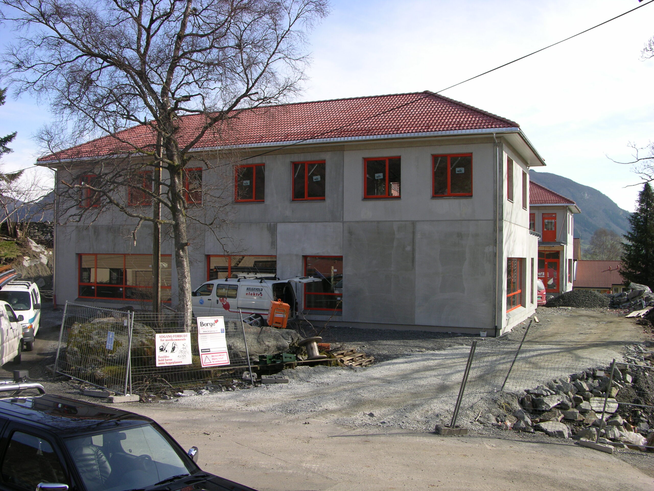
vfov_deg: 40.7
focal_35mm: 35
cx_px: 327
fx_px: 661
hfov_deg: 52.6
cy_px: 246
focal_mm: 8.9
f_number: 5.6
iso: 50
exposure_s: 1/185
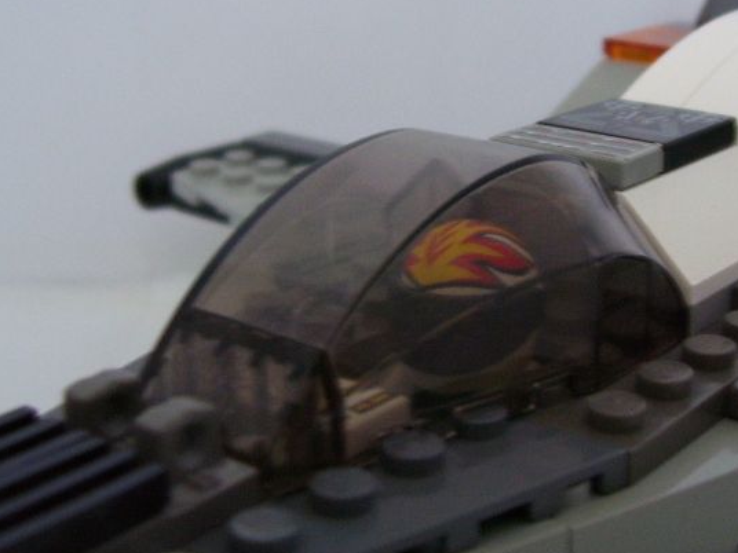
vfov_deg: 22.5
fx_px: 1386
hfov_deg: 29.6
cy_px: 188
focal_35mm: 65
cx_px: 481
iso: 160
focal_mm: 5.6
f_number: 2.7
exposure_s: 1/8
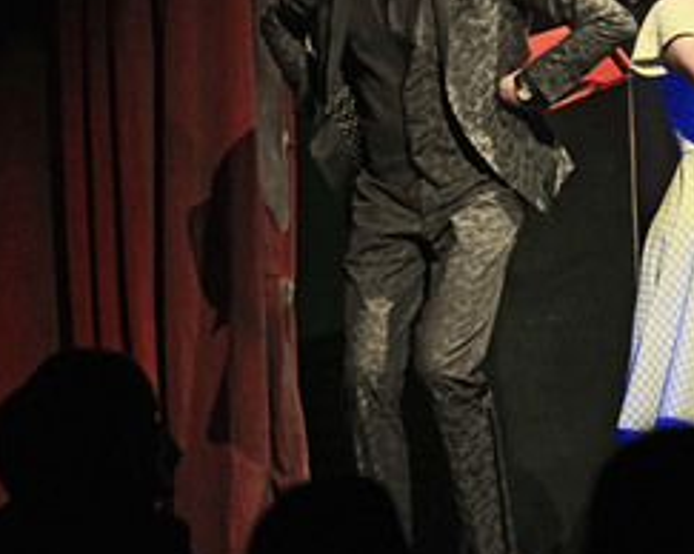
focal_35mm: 348
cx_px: 544
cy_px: 177
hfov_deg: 5.6
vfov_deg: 4.4
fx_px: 7142
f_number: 5.6
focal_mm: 200
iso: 3200
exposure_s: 1/640
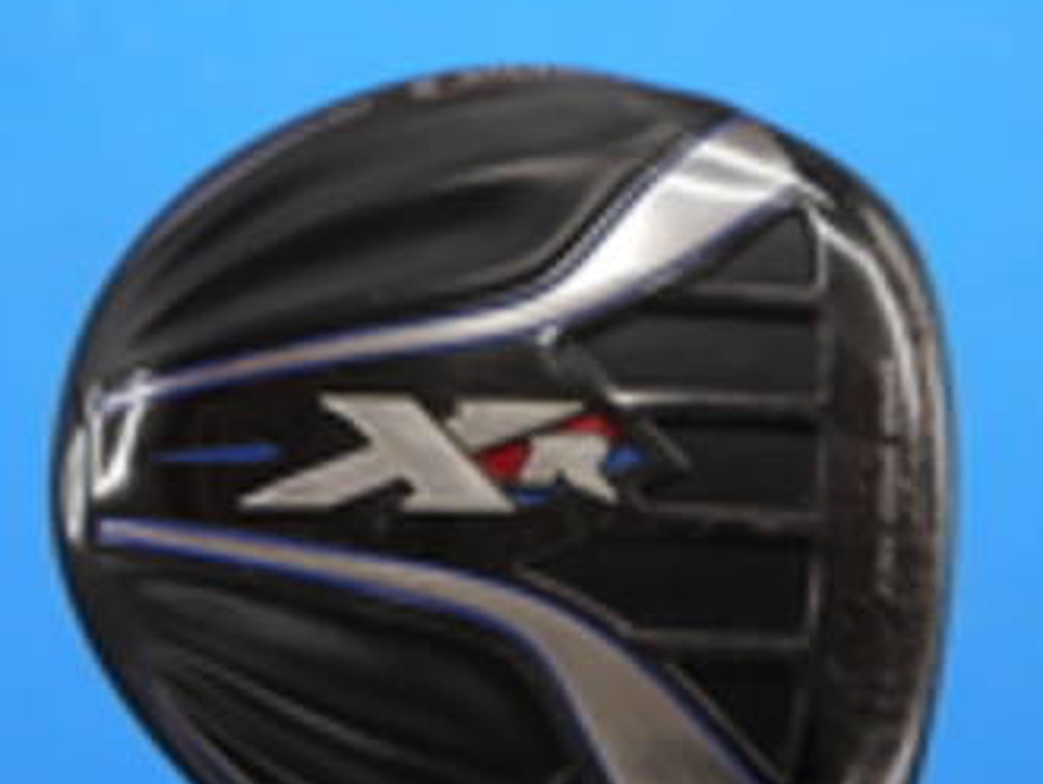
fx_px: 2804
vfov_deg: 15.9
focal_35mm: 93
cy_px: 512
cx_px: 556
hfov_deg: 21.1
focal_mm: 24
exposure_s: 1/60
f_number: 4.5
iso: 200
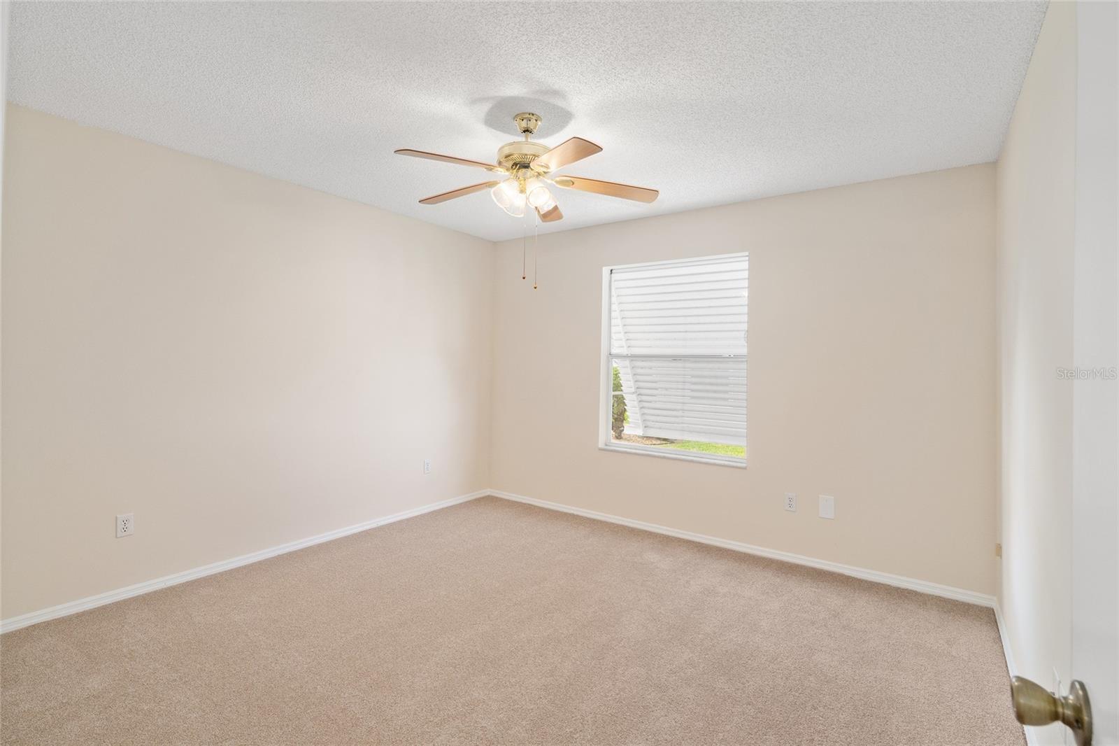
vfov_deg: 73.7
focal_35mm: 16
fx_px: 497
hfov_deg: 96.7
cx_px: 560
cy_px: 373
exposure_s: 1/20
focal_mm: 16
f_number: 8
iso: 400
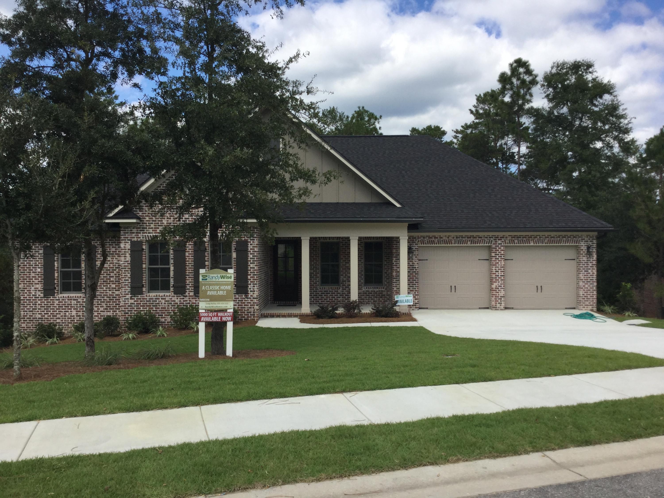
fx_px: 595
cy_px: 249
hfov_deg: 58.4
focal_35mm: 31
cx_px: 332
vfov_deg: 45.4
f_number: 2.4
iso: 25
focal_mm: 3.3
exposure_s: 1/1235
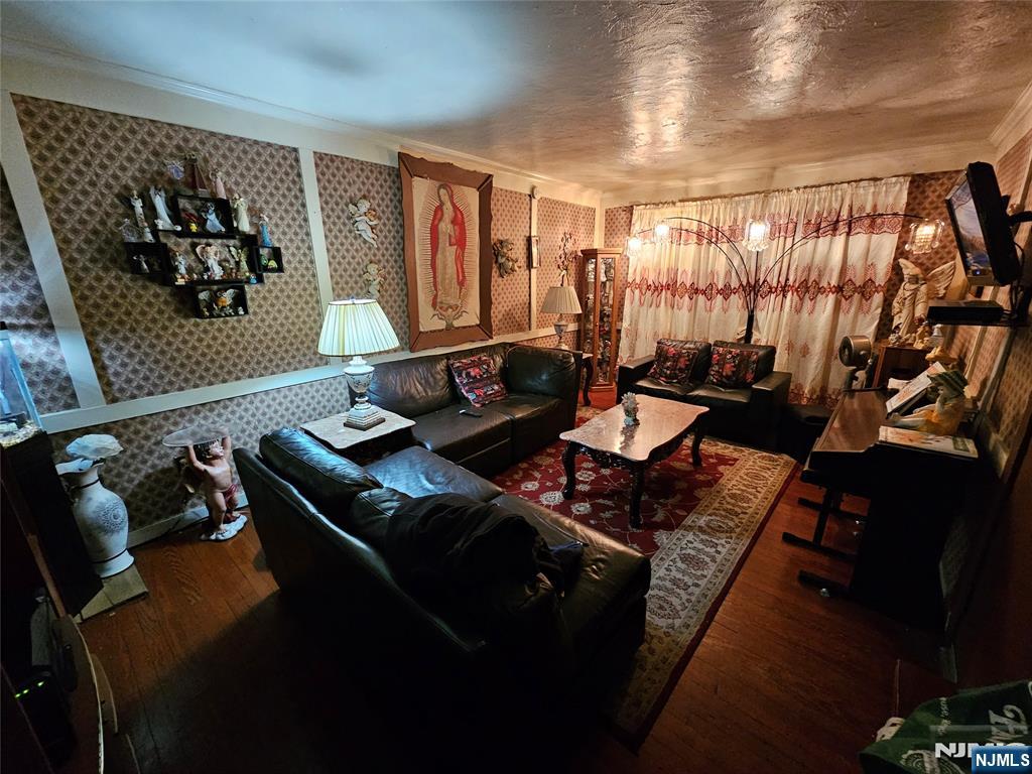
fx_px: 388
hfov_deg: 106.2
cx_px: 516
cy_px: 387
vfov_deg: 89.9
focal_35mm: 13
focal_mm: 2.2
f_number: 2.2
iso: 800
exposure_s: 1/24
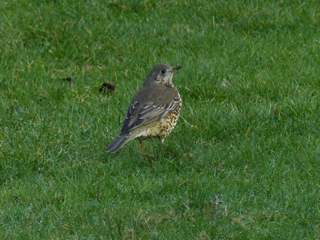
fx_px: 11093
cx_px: 160
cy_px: 120
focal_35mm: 1200
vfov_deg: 1.2
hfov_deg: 1.7
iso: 100
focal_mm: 108
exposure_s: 1/125
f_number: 4
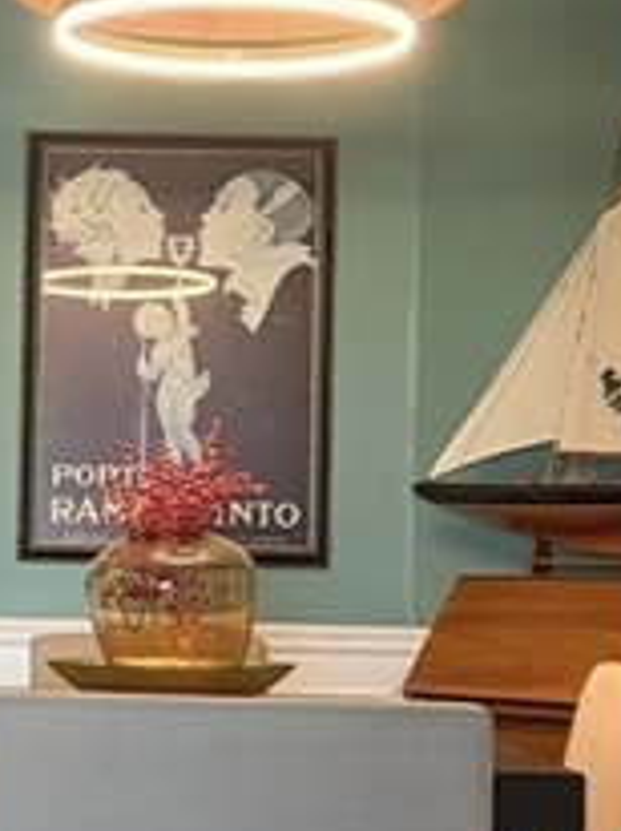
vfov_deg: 20.2
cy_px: 472
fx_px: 2325
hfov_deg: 15.0
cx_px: 16
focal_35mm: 97
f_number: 1.6
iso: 160
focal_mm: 5.96
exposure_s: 1/60
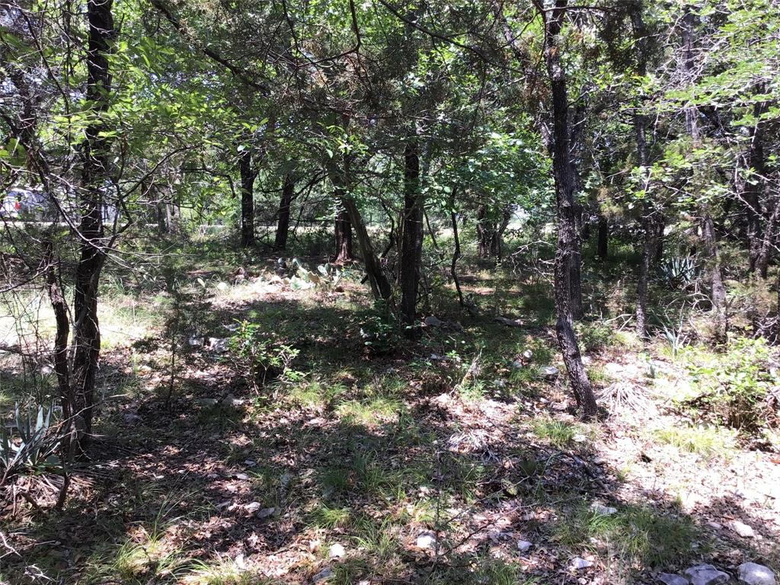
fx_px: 699
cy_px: 292
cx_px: 390
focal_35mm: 31
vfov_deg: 45.4
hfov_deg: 58.4
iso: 25
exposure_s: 1/125
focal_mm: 3.3
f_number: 2.4
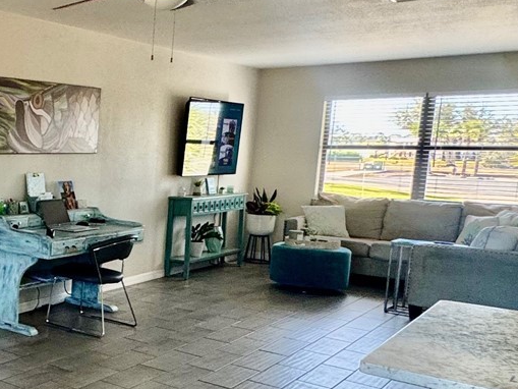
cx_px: -167
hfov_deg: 31.9
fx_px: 659
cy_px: 225
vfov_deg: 32.8
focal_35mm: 44
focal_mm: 2.22
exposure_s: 1/120
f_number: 2.2
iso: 125
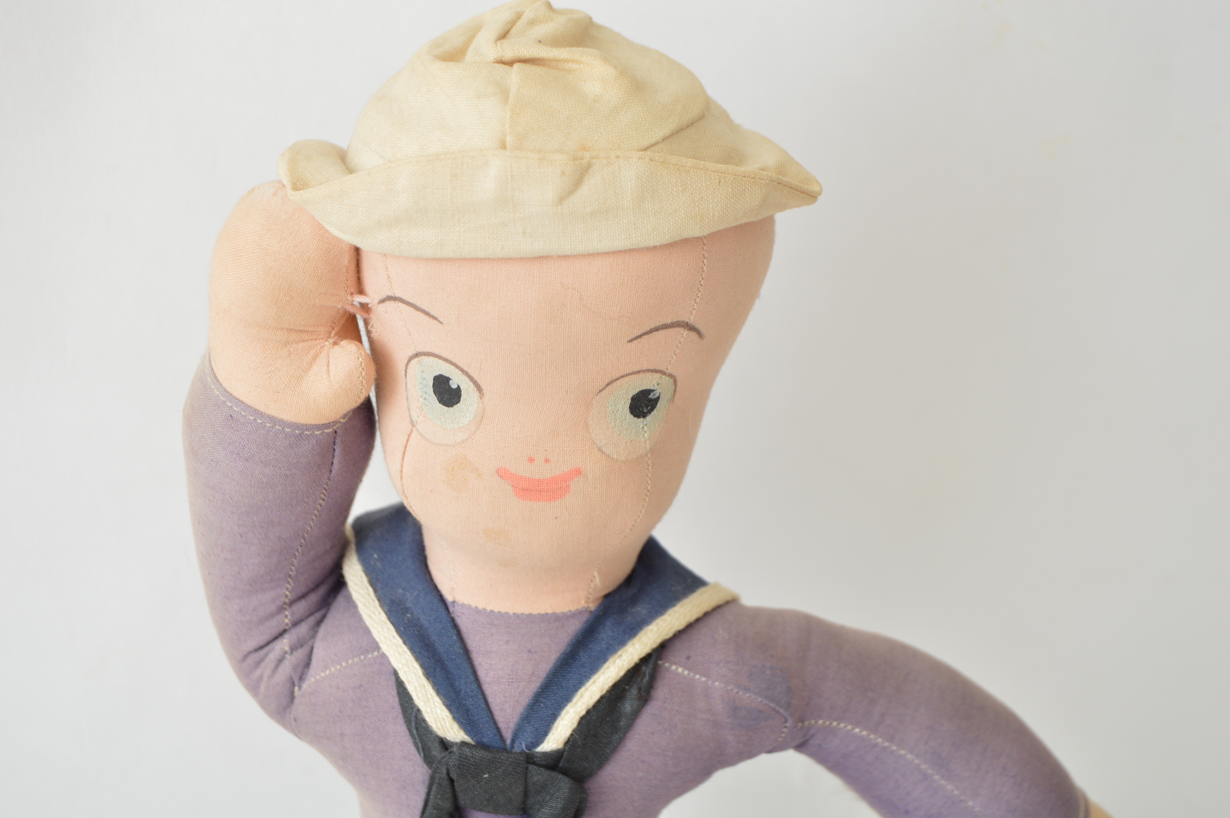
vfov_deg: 16.5
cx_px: 615
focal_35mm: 82
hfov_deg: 24.6
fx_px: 2816
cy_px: 409
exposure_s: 1/160
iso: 200
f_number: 5.6
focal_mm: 55
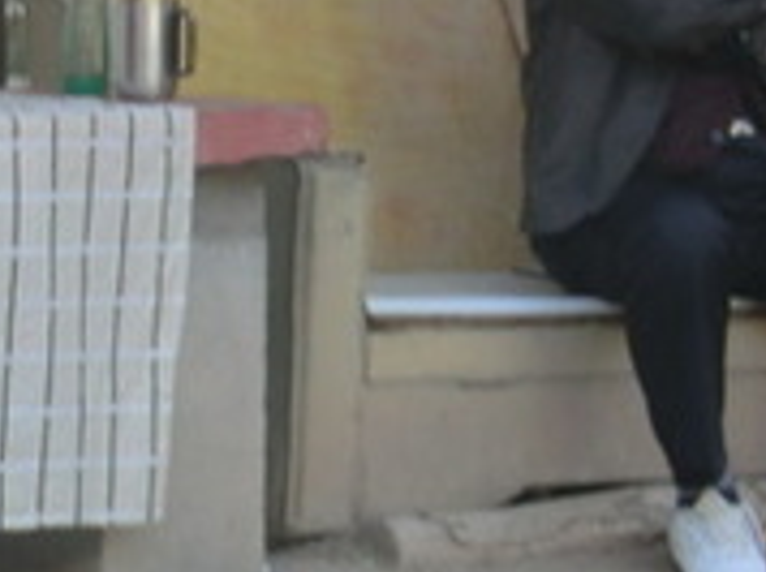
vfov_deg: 3.0
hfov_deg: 4.0
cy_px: 30
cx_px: -258
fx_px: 10806
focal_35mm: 489
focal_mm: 25.9
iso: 100
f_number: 4.6
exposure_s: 1/80
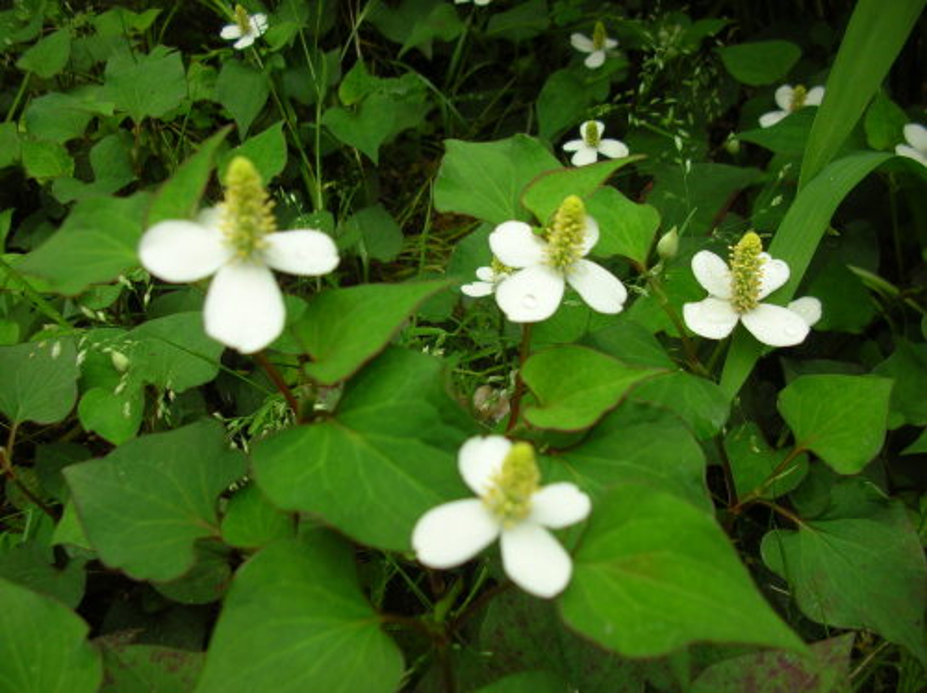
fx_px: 936
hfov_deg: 52.7
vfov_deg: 40.6
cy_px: 346
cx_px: 464
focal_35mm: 35
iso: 50
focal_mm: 5.8
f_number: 2.8
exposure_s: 1/150
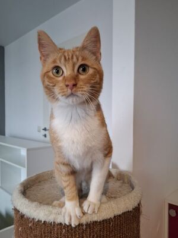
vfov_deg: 73.9
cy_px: 119
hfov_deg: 58.9
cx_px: 89
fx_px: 158
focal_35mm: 23
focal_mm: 5.54
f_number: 1.8
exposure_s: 1/33
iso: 250
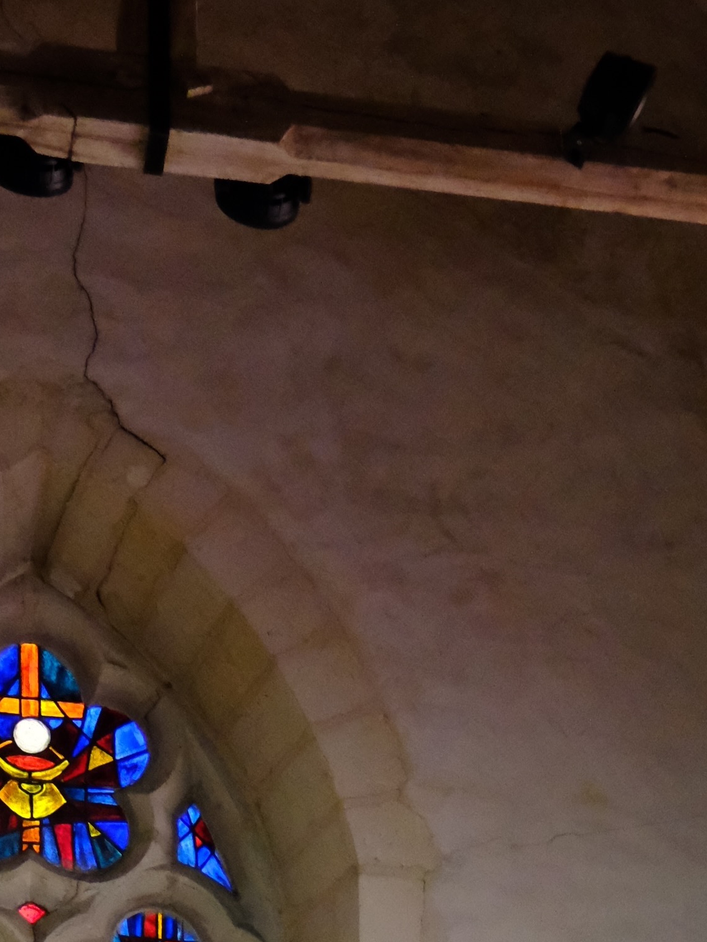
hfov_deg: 12.0
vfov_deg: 14.0
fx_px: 3322
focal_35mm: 122
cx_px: 771
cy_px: 1784
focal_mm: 21.4
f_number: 3.2
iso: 4000
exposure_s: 1/100
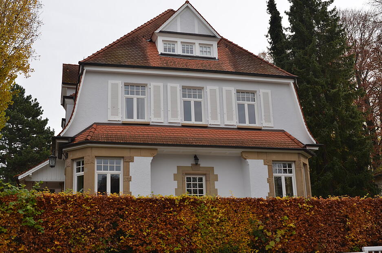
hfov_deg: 42.4
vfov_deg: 28.8
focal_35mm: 46
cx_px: 191
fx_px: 492
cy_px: 126
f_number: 5
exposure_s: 1/250
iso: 100
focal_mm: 31
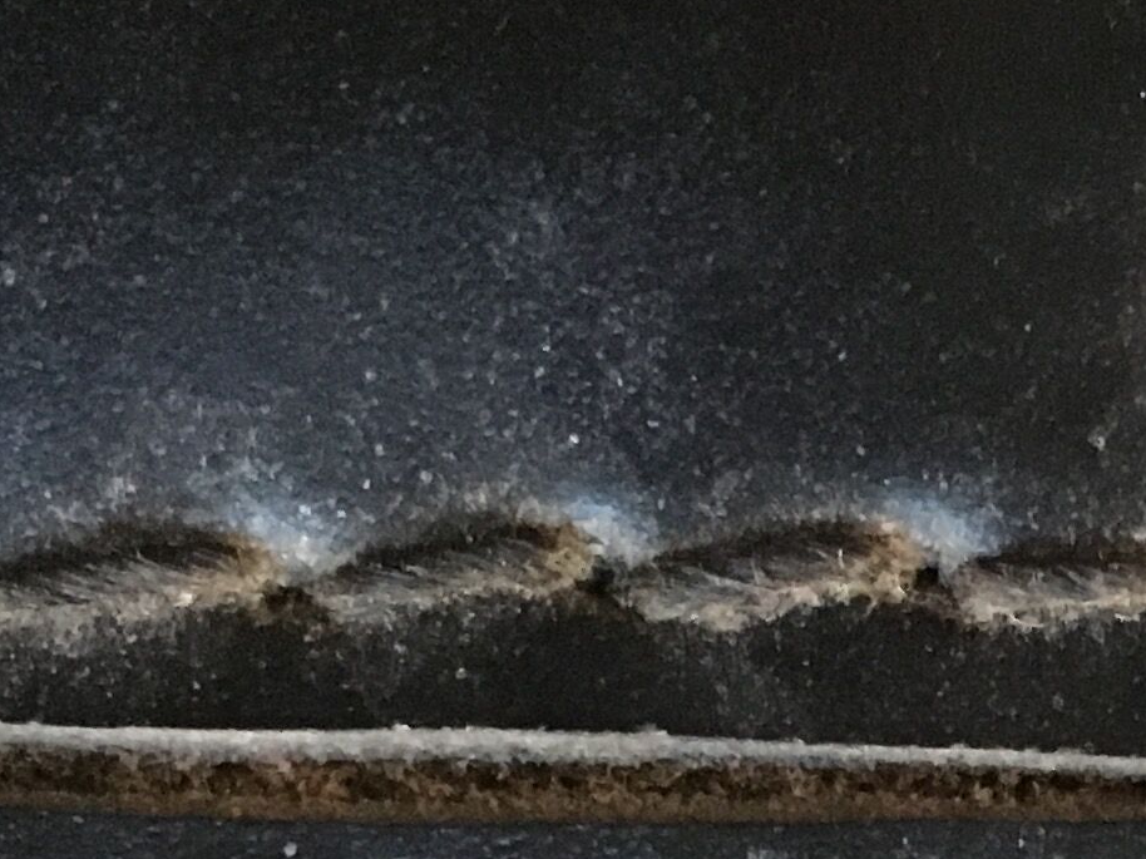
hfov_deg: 15.0
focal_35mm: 128
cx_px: 1300
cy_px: 1085
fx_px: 4236
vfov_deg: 11.3
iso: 250
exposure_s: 1/17
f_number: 2.2
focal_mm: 4.15
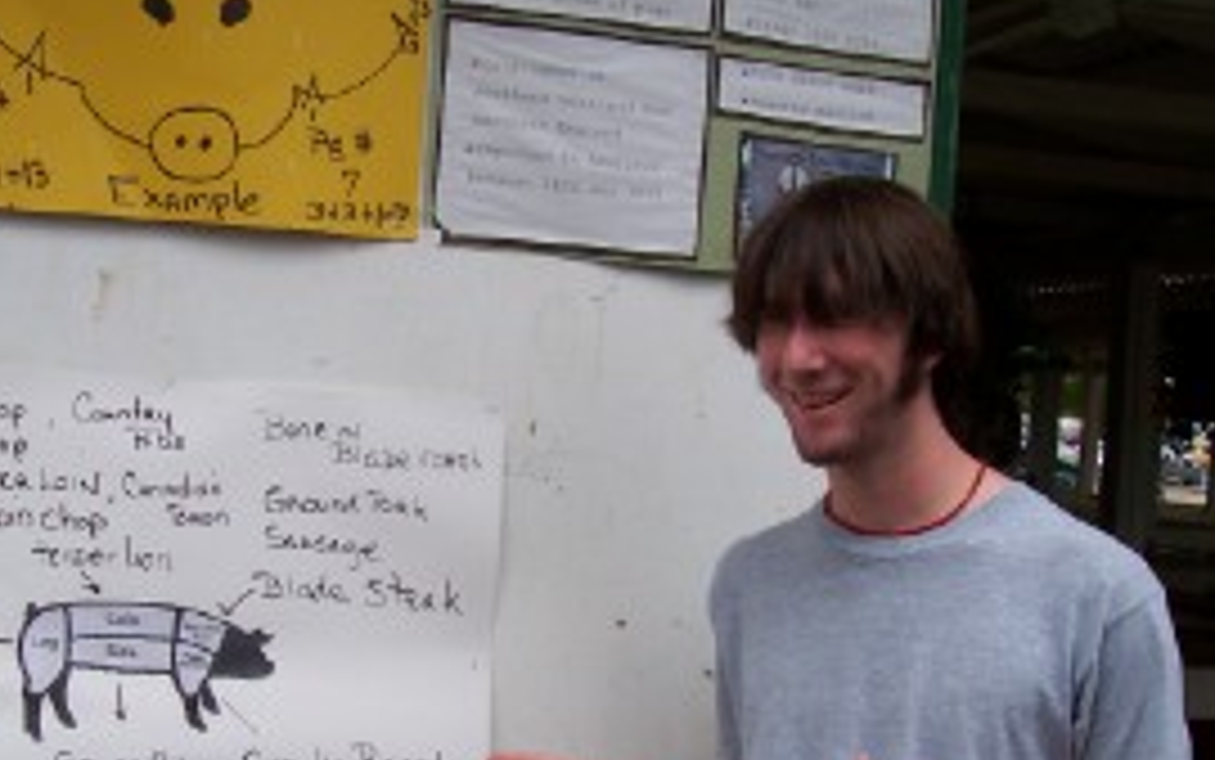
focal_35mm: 58
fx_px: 1921
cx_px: 500
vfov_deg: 22.2
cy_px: 553
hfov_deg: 35.0
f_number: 2.8
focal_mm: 5.6
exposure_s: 1/350
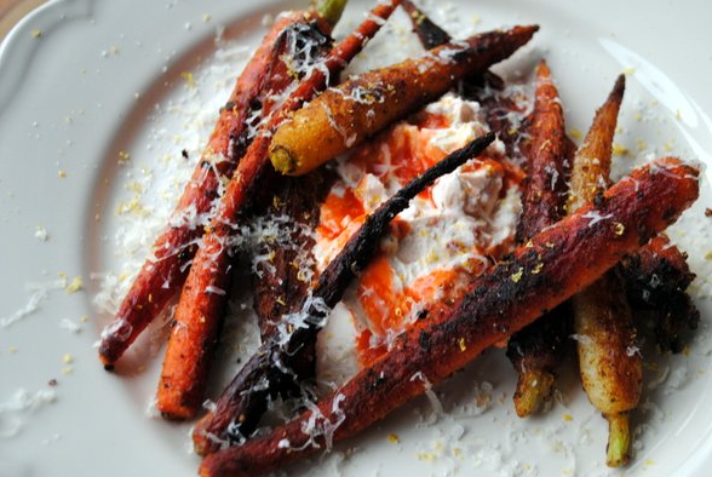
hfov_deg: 40.3
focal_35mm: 49
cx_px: 386
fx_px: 971
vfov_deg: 27.6
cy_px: 244
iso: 400
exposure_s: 1/30
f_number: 4.5
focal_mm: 30
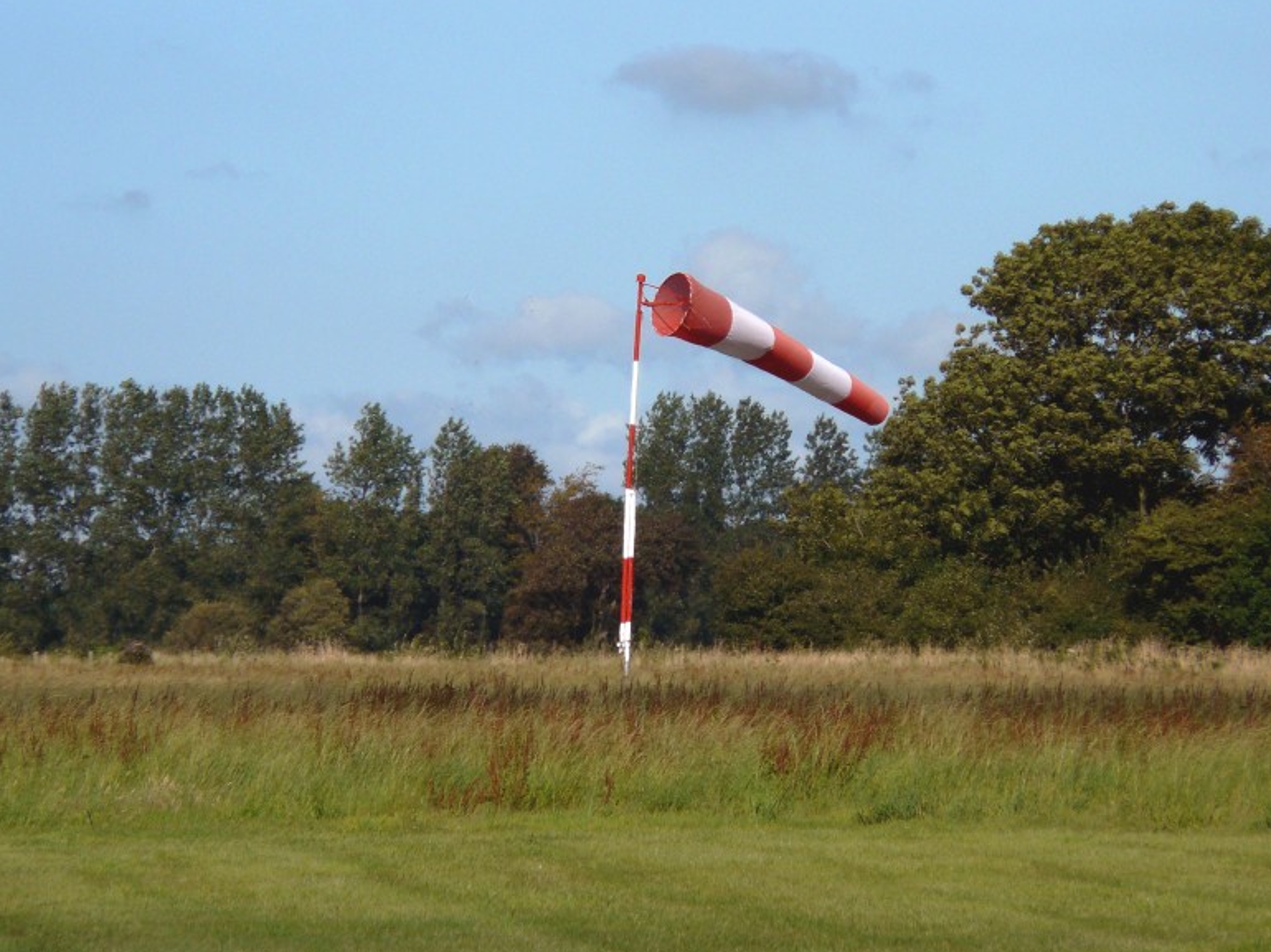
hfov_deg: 4.4
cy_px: 480
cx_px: 634
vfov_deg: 3.3
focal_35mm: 449
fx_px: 16481
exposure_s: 1/500
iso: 100
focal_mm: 72
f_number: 7.1
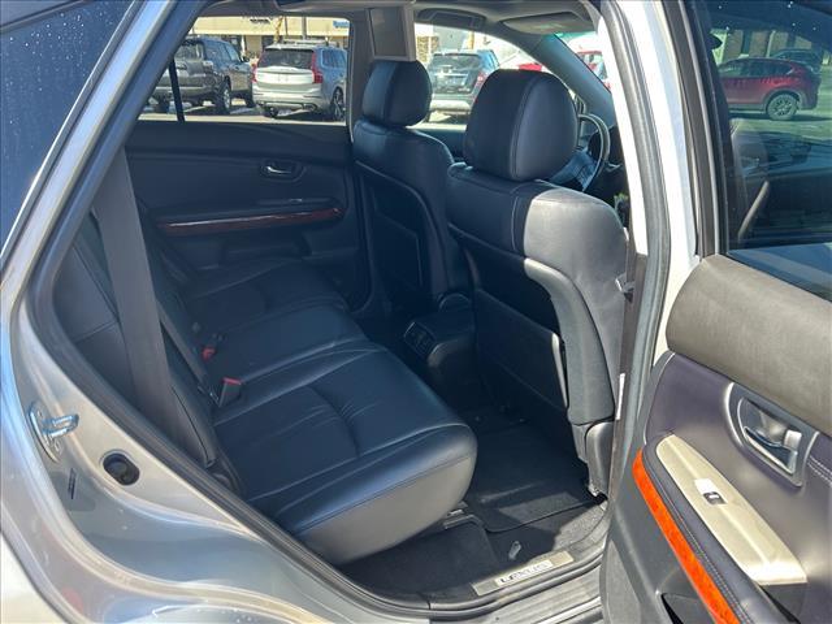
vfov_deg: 53.1
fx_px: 625
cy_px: 312
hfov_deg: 67.3
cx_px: 416
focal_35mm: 26
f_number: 1.5
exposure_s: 1/279
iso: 50
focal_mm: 5.7
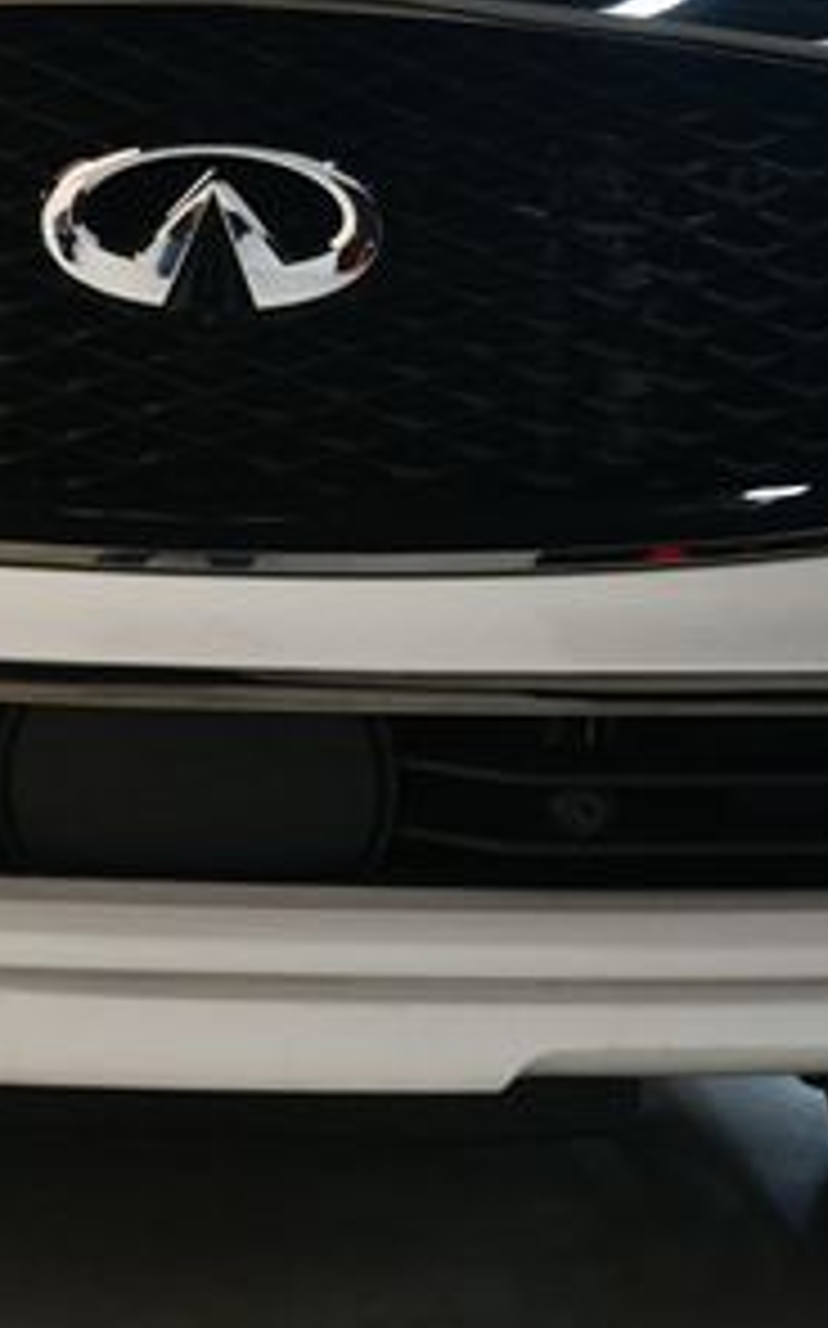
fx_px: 2640
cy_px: 414
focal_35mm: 73
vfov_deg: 28.0
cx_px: 248
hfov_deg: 17.8
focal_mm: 22
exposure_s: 1/125
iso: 1100
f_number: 3.5
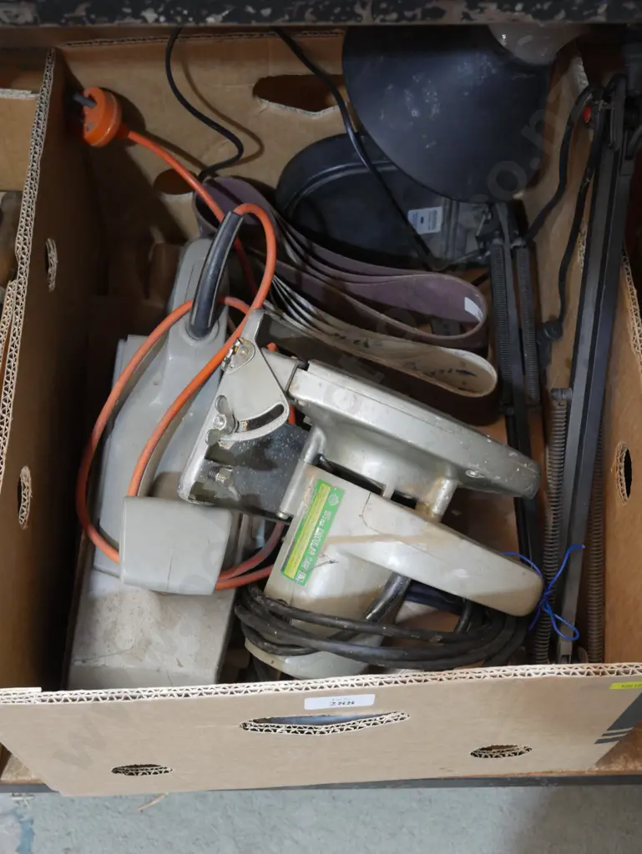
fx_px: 1087
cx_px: 321
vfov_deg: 42.9
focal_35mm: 44
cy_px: 427
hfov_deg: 32.9
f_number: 4.7
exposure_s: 1/60
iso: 2000
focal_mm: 22
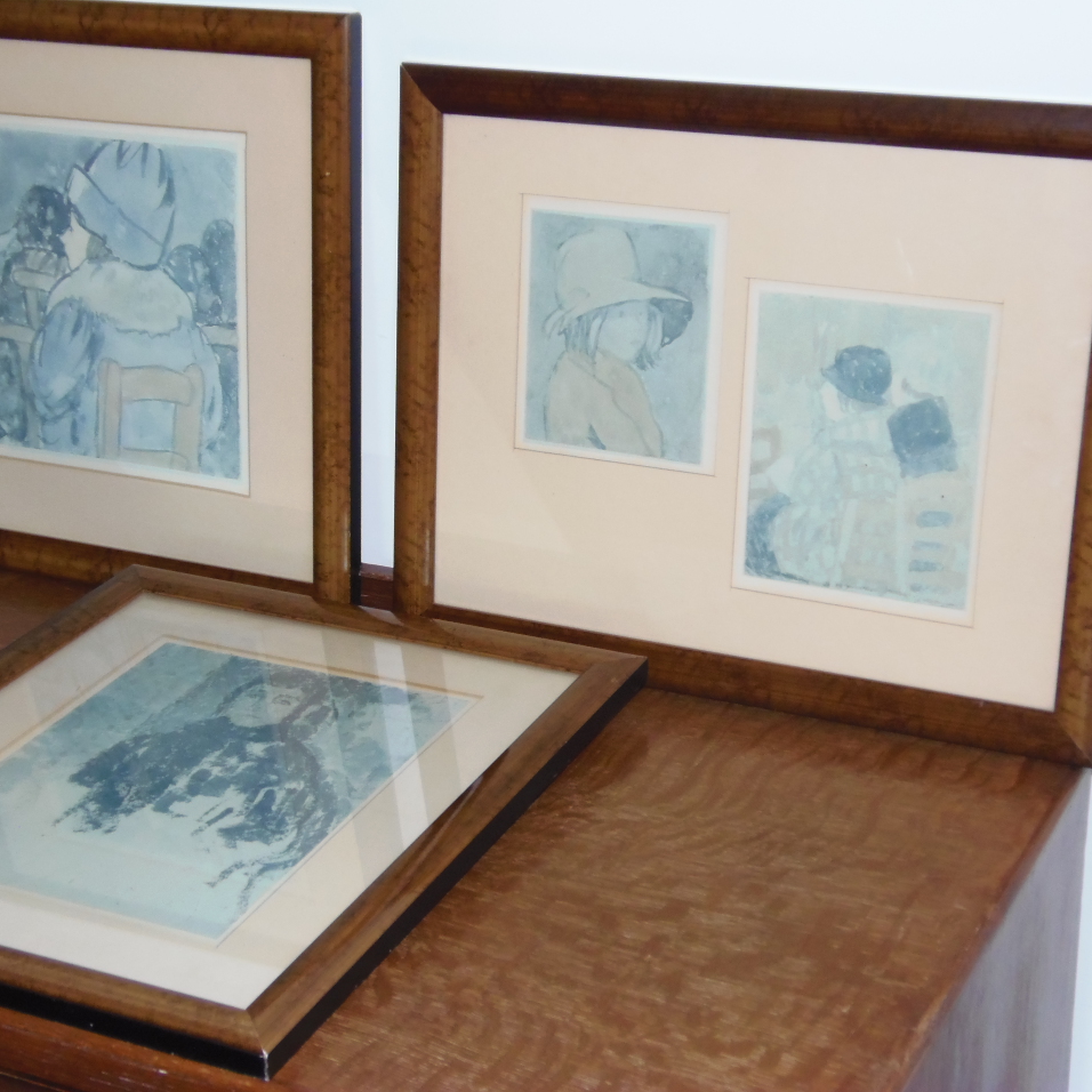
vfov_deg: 29.6
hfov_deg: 29.5
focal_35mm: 58
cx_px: 489
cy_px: 545
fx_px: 2070
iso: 200
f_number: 3.8
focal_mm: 9.1
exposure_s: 1/15
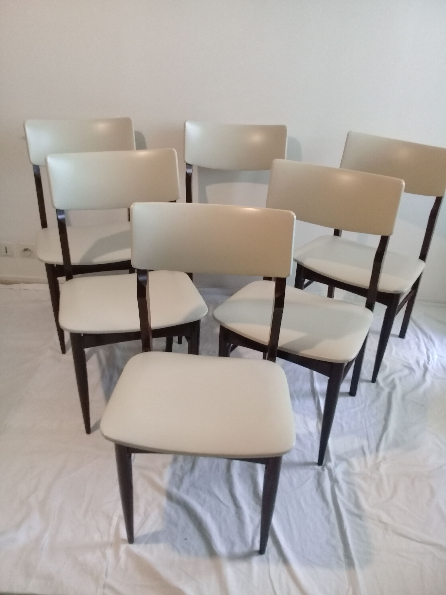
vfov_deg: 58.4
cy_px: 298
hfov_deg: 45.4
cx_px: 223
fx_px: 533
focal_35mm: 31
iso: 200
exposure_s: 1/24
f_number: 2.2
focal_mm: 3.3
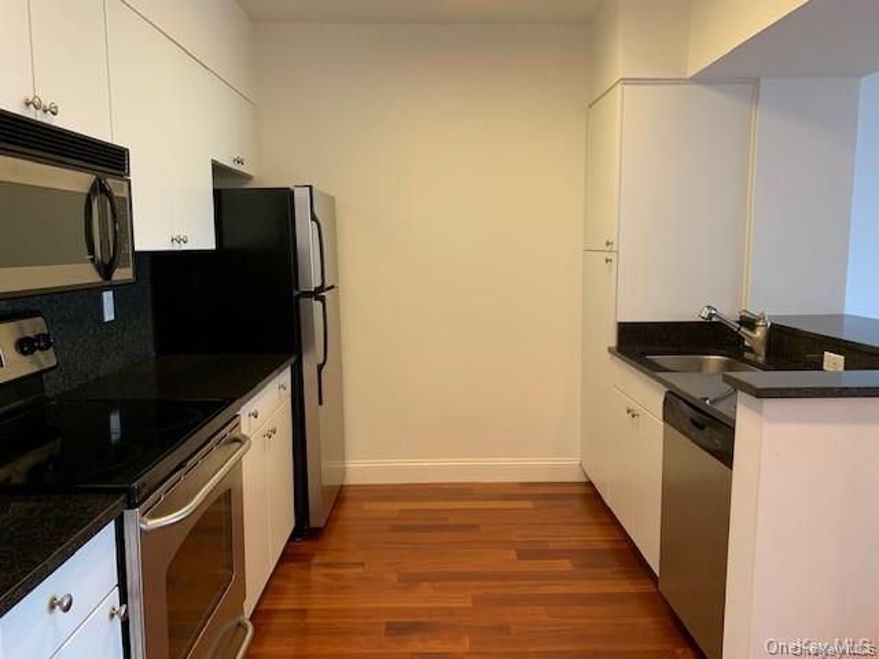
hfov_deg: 67.3
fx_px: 660
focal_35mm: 26
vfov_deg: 53.1
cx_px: 440
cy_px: 330
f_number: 1.8
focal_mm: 4.25
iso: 200
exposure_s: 1/60
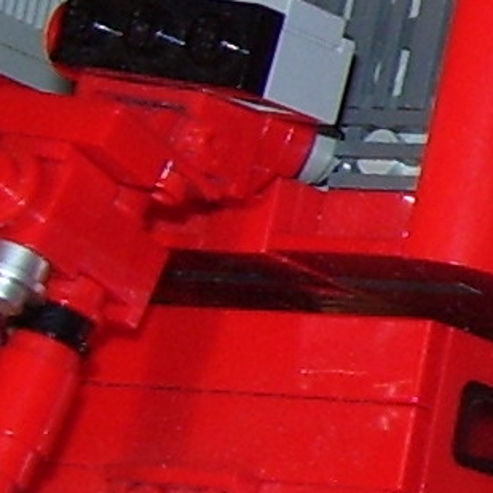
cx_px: 1479
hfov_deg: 6.7
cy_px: 230
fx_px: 3819
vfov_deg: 7.4
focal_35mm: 237
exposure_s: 1/60
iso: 80
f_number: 2.7
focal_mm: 6
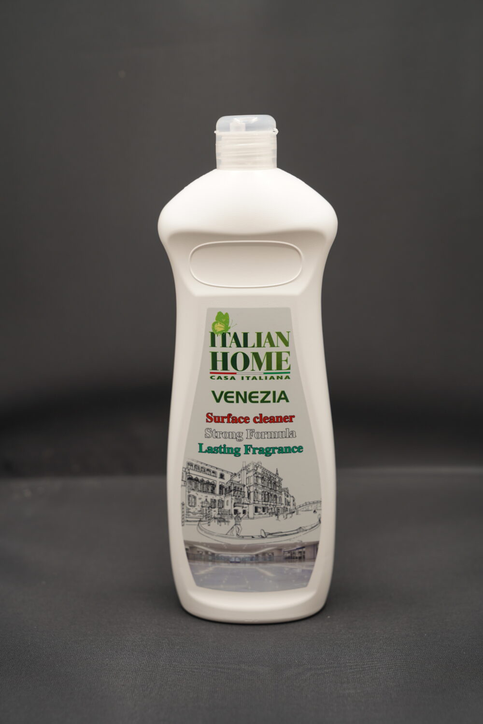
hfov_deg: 27.0
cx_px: 242
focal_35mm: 50
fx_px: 1006
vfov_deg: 39.6
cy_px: 362
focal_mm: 50
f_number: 4
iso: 160
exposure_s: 1/160
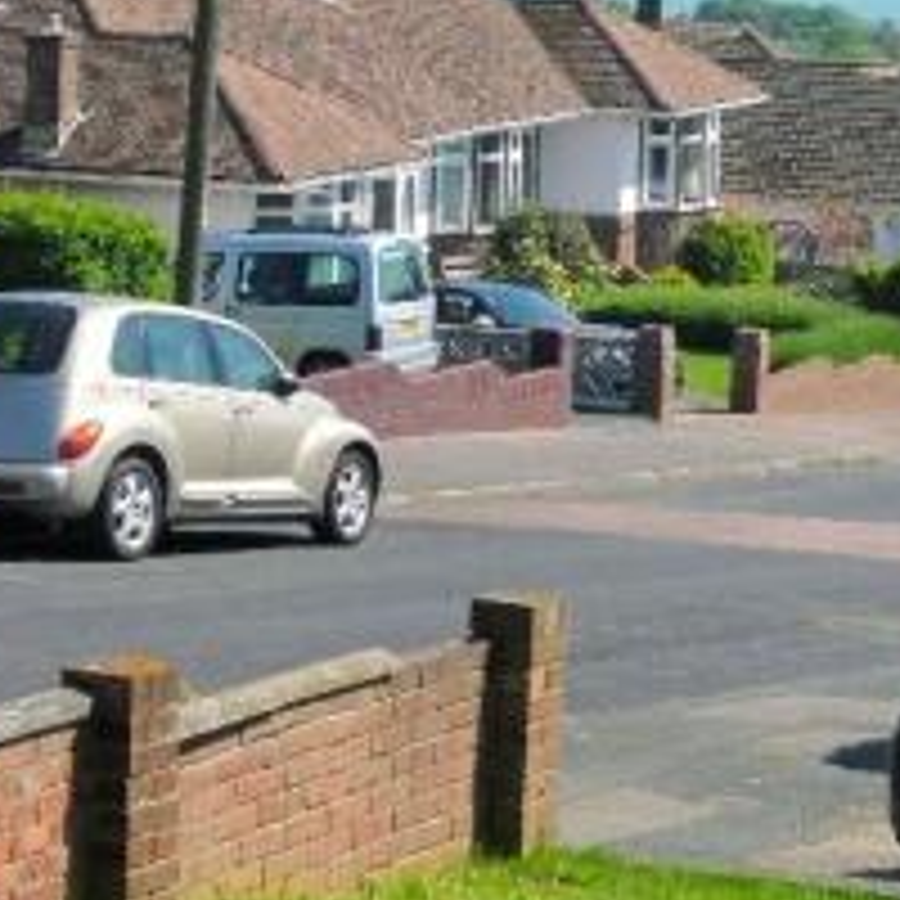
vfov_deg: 12.0
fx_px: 4236
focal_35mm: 144
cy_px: -47
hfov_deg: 12.1
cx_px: 668
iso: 160
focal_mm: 10
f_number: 13
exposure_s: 1/100
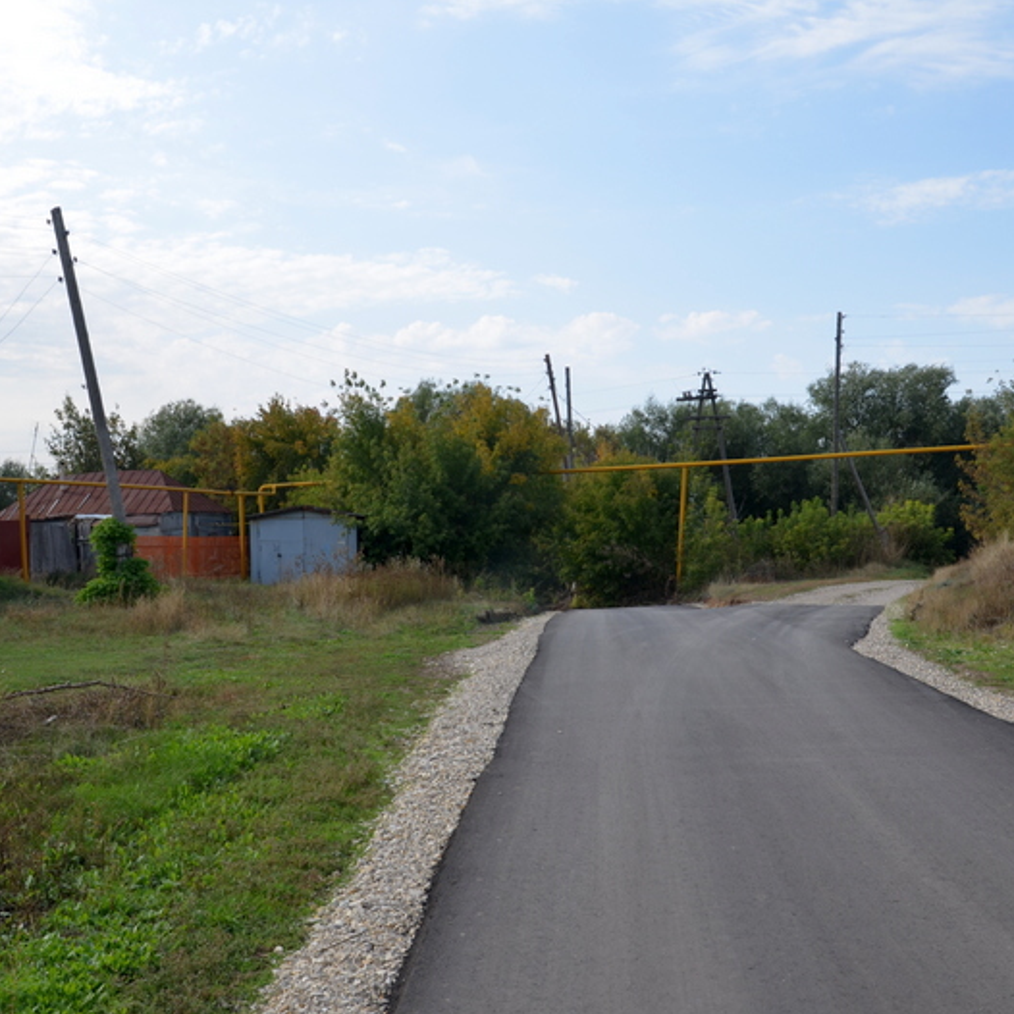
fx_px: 1347
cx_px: 515
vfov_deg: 41.3
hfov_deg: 41.3
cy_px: 507
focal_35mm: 41
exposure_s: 1/250
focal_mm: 21
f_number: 8
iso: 140
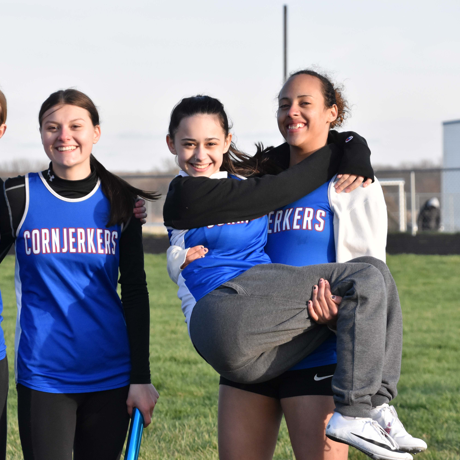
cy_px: 231
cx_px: 178
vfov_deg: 9.6
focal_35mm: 183
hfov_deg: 9.6
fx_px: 2746
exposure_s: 1/1600
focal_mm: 95
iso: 1600
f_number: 7.1
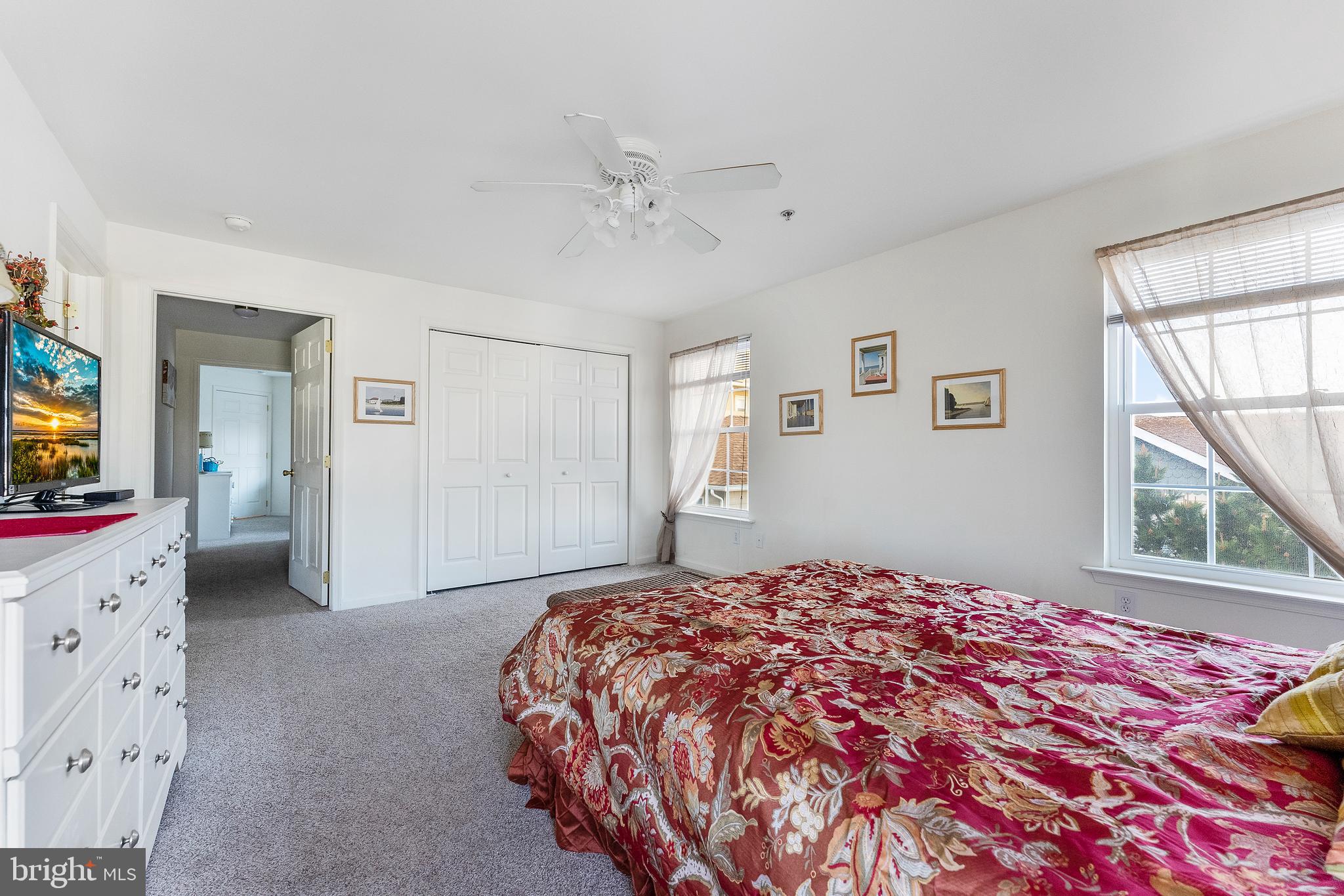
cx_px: 672
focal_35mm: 14
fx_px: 523
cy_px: 448
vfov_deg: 81.2
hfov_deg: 104.3
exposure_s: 1/25
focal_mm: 14
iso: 400
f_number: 7.1
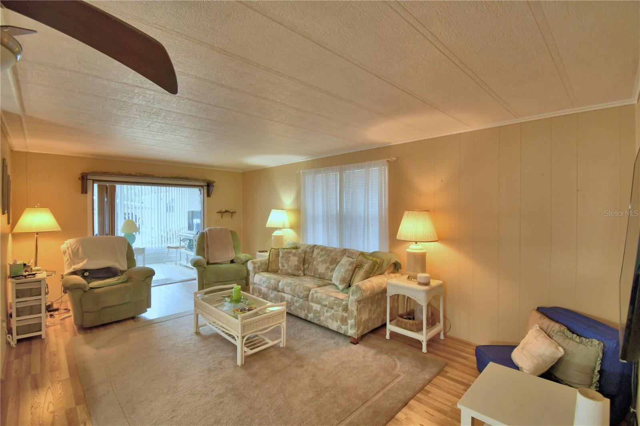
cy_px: 213
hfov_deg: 100.4
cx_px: 320
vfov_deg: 77.3
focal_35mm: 15
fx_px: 267
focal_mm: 10
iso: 400
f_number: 4.5
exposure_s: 1/40
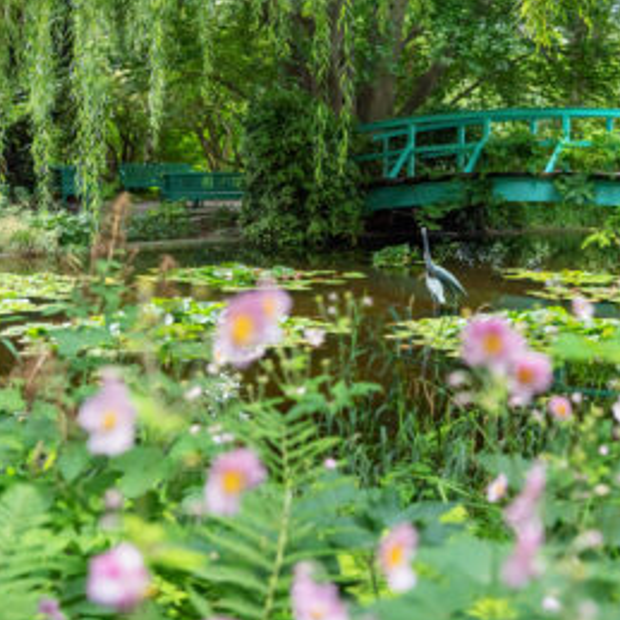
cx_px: 458
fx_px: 1297
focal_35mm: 64
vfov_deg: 26.9
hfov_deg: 26.6
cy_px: 305
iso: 1600
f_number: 4
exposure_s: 1/320
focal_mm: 48
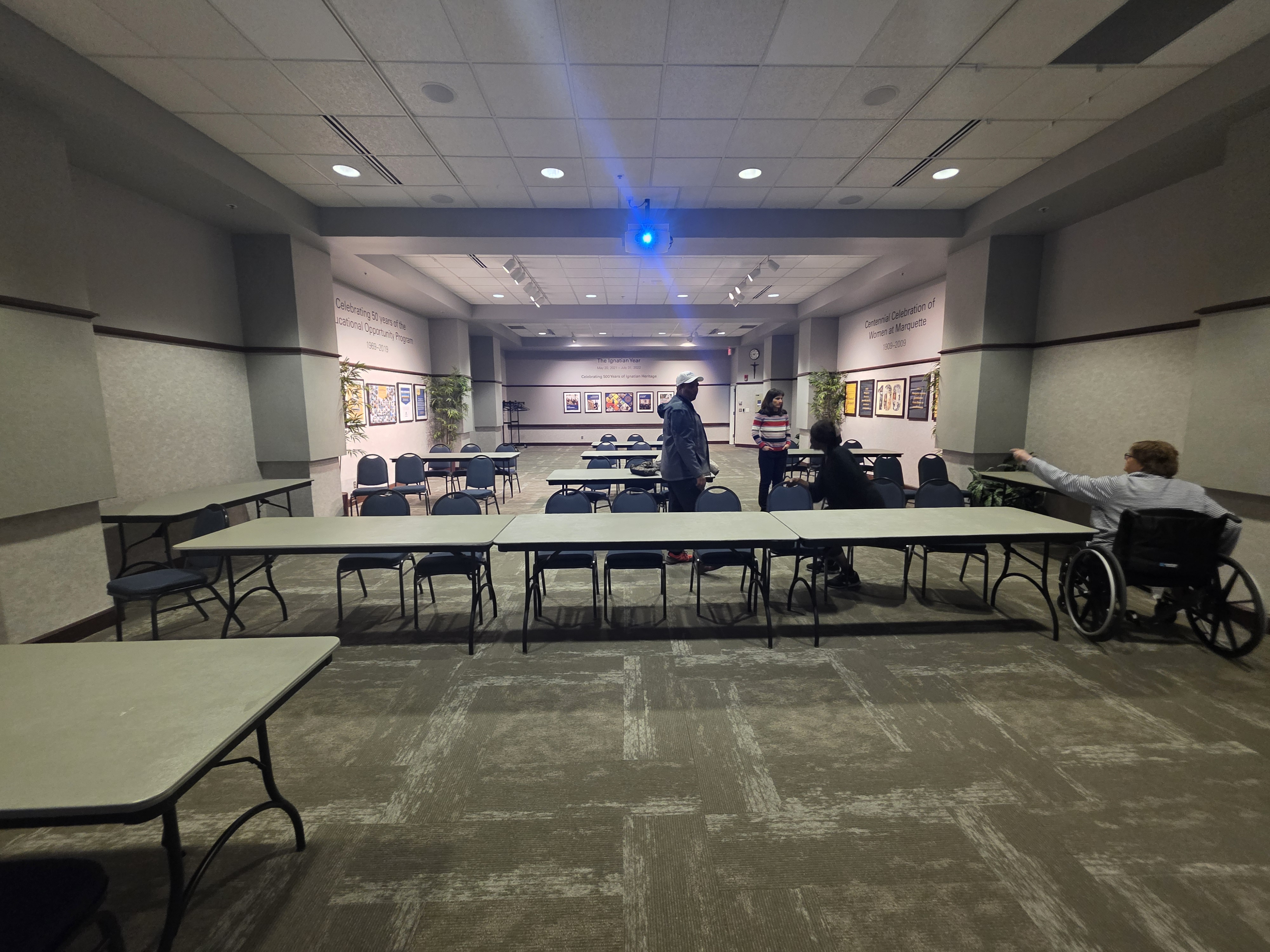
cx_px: 635
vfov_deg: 89.9
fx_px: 477
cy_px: 476
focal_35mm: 13
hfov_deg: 106.2
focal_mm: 2.2
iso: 500
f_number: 1.9
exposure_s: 1/60
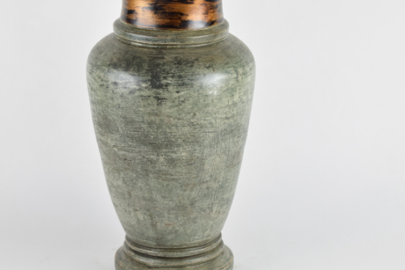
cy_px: 112
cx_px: 170
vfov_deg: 12.0
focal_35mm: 115
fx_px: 1291
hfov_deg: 17.8
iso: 400
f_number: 7.1
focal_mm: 55
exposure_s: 1/125
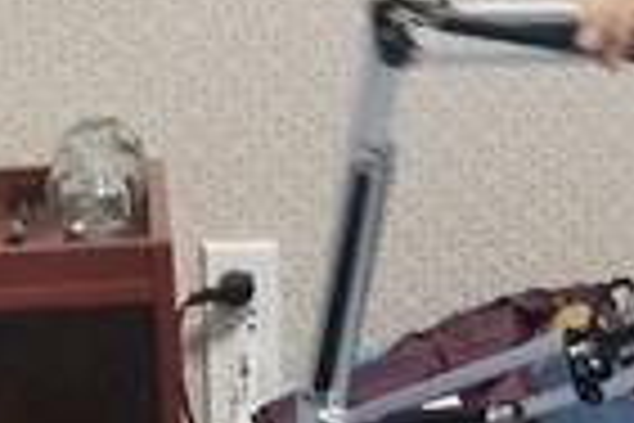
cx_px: 396
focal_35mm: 173
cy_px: 407
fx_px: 3046
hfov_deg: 11.9
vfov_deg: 7.9
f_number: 2
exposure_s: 1/33.3
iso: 250
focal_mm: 3.88
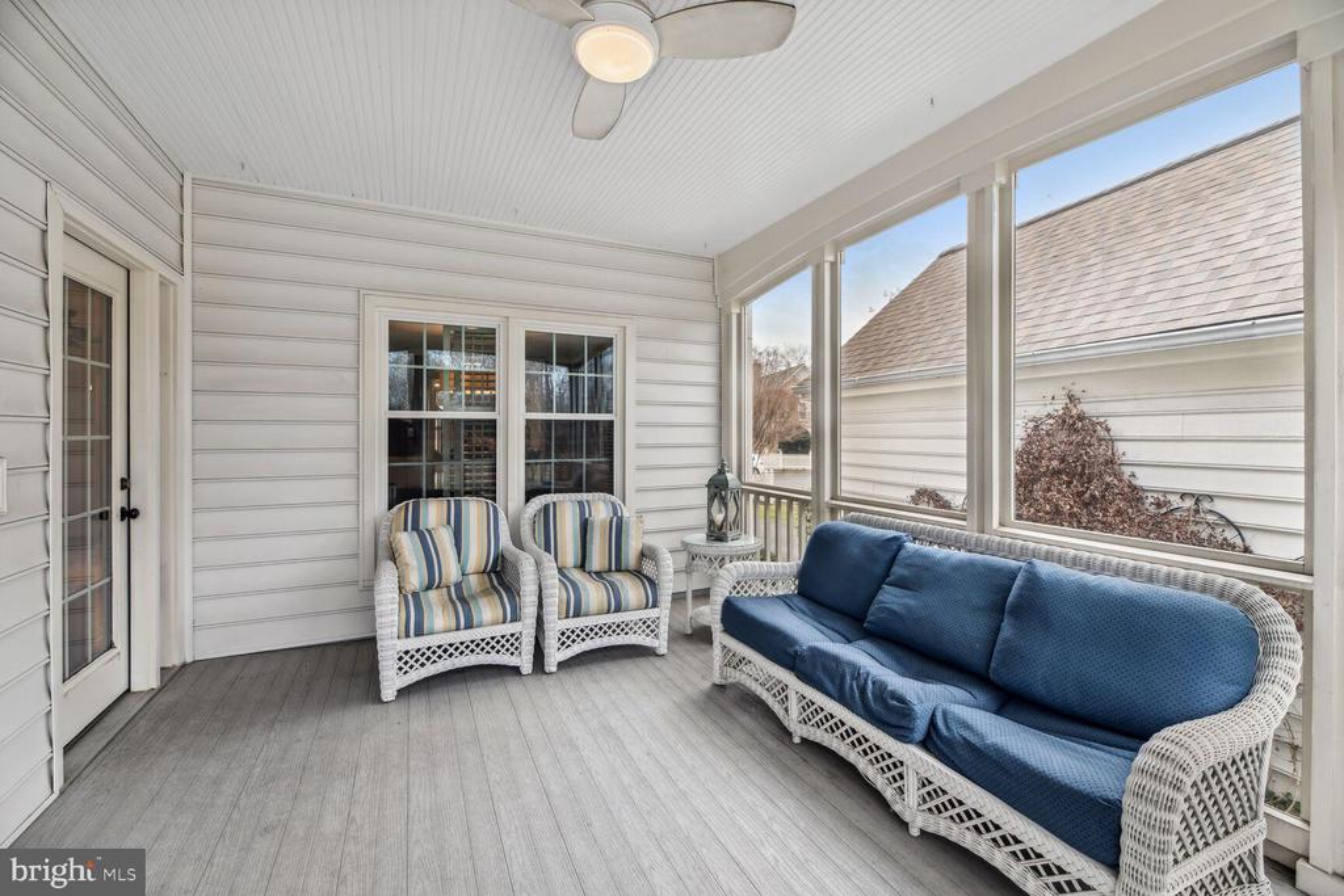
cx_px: 672
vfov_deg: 81.2
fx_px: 523
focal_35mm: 14
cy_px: 448
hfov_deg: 104.2
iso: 100
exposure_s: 1/15
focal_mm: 14
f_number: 9
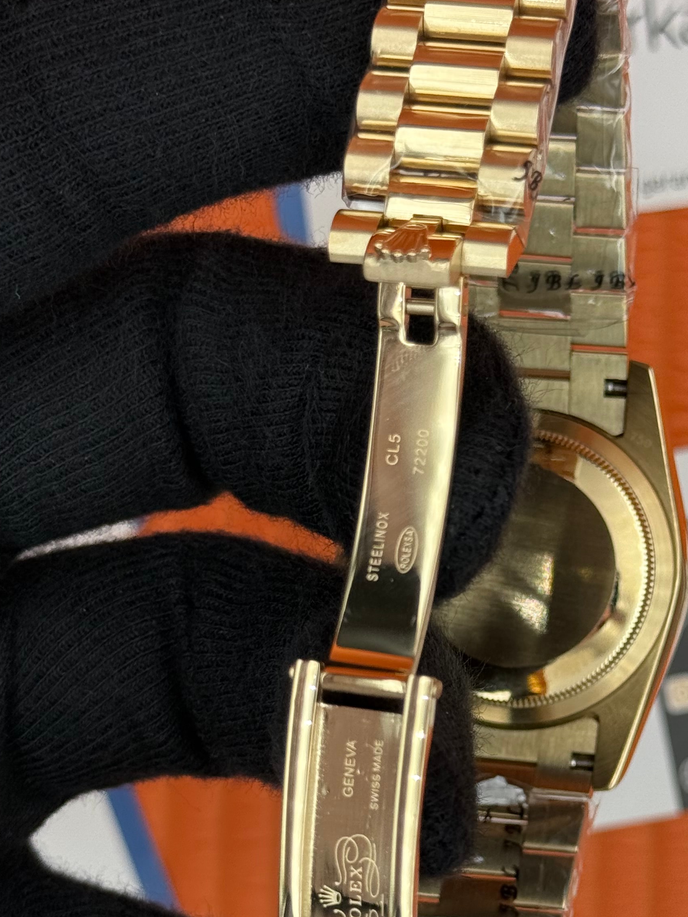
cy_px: 596
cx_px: 449
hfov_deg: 17.3
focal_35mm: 85
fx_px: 2252
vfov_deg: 22.9
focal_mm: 6.76
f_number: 1.78
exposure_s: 1/596
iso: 64
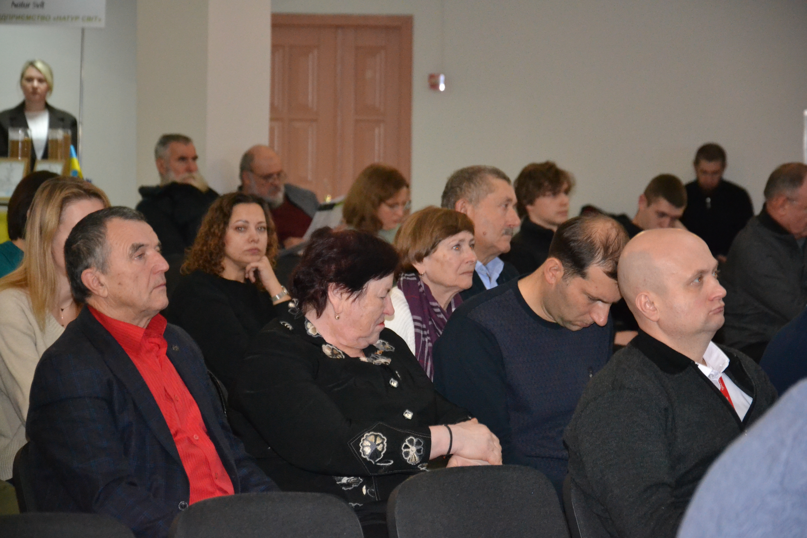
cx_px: 404
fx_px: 3093
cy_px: 269
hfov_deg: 14.9
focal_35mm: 138
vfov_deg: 9.9
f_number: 5.6
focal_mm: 92
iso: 3200
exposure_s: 1/60
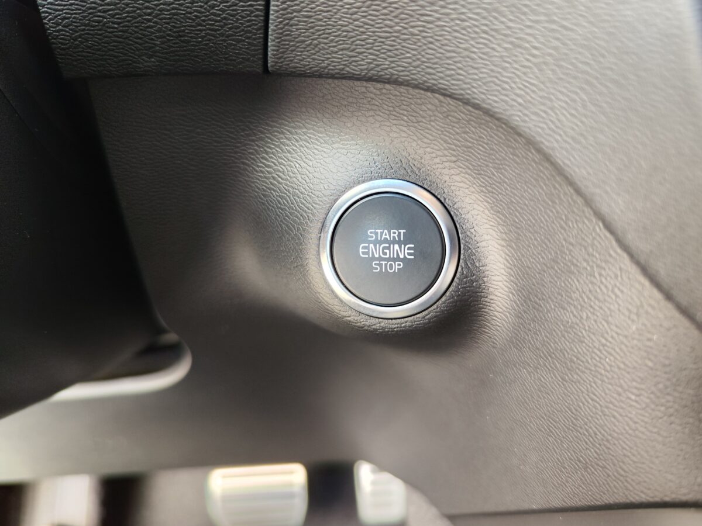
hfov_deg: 73.9
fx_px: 466
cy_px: 263
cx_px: 351
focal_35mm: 23
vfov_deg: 58.9
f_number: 1.69
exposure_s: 1/50
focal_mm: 7.01
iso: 536
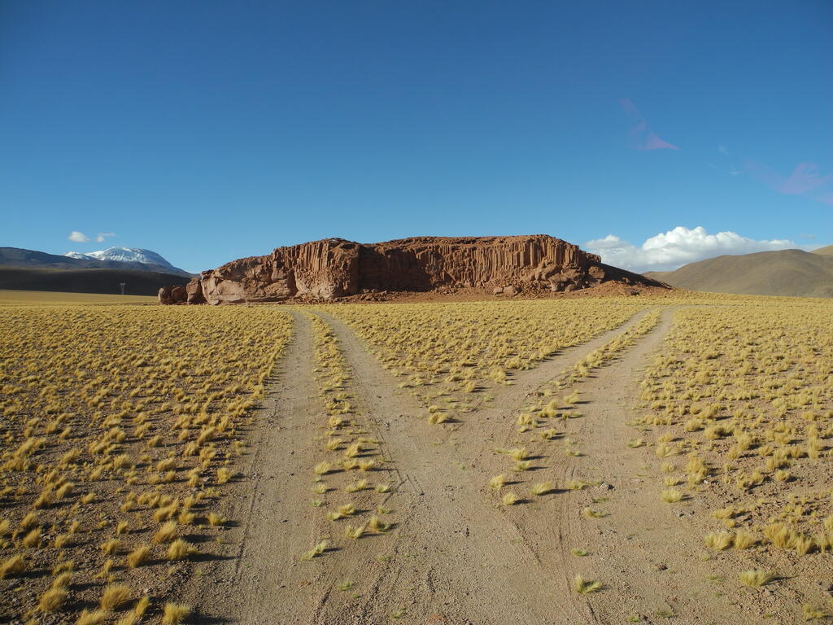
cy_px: 312
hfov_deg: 63.4
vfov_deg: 49.7
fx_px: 674
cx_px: 416
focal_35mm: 28
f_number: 4
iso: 100
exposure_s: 1/1000
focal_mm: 6
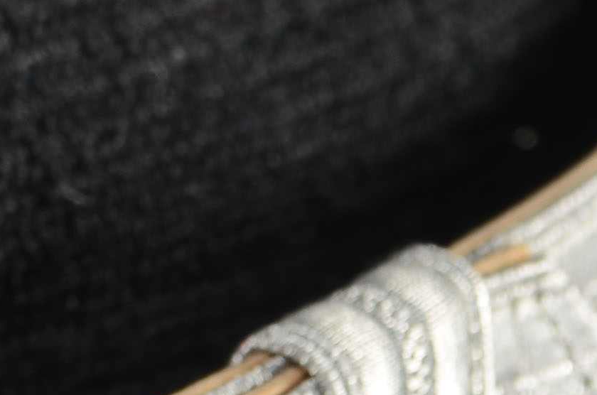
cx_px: -806
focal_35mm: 352
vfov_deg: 3.8
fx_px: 5824
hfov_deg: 5.7
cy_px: -700
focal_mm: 40
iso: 100
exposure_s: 1/80
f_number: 9
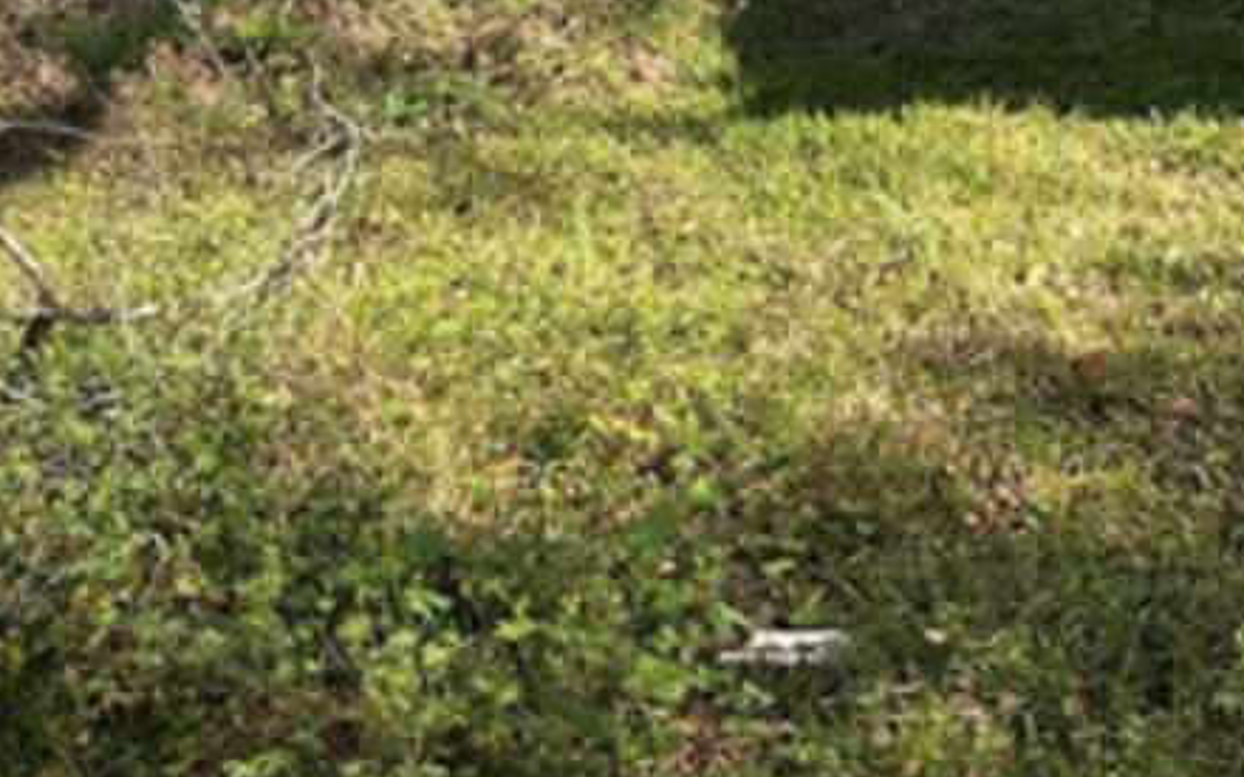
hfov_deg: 26.4
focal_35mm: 74
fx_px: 2509
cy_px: -325
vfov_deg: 16.3
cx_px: 1241
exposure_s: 1/2110
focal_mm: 6.86
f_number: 1.78
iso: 80
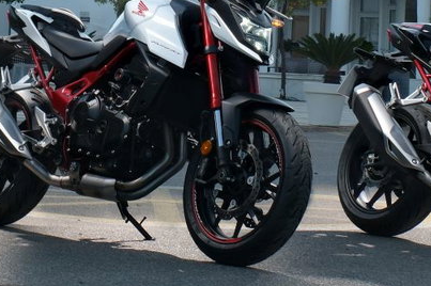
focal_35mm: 135
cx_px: 2
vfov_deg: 9.9
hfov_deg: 14.9
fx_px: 1615
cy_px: -90
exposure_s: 1/160
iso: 125
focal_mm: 22.7
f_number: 8
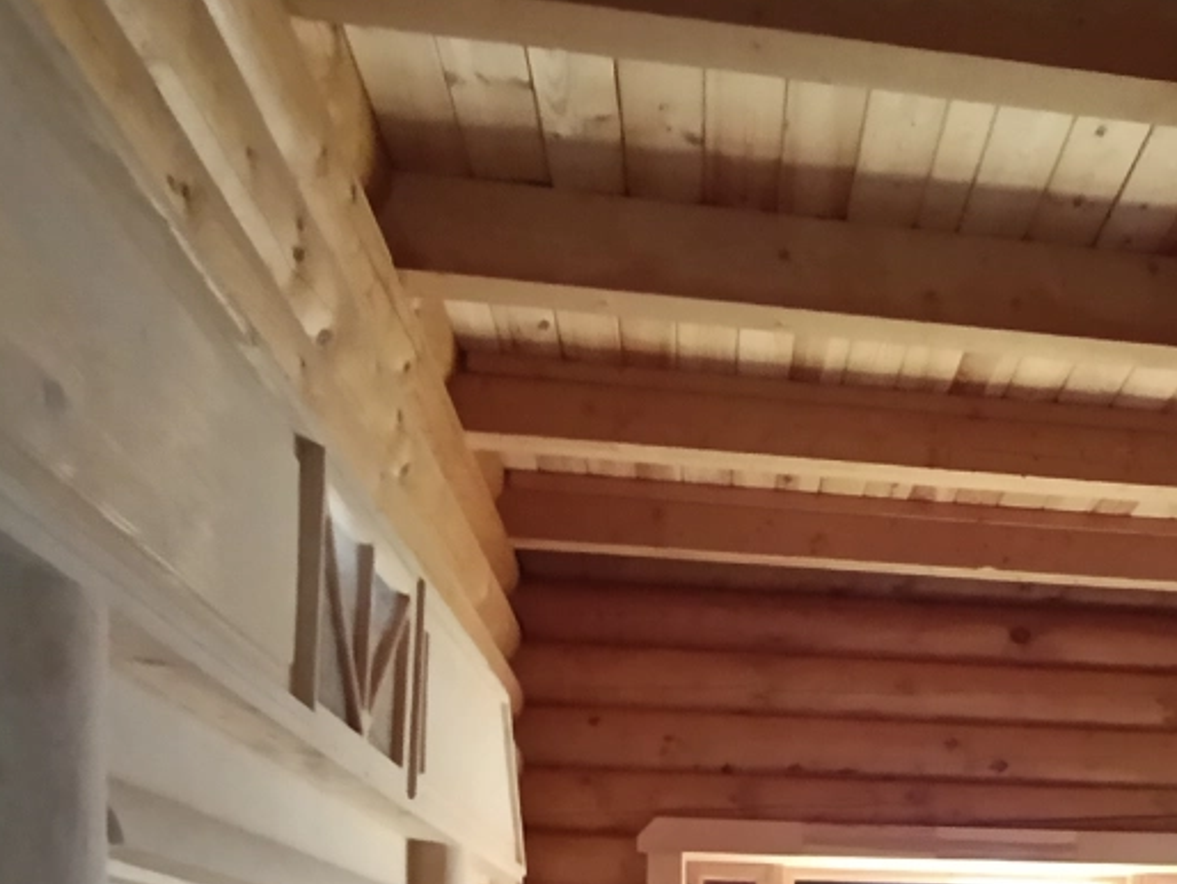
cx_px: 964
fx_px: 1327
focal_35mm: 39
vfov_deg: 31.3
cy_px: 1043
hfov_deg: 45.1
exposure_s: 1/33.3
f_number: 2.2
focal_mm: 1.65
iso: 500
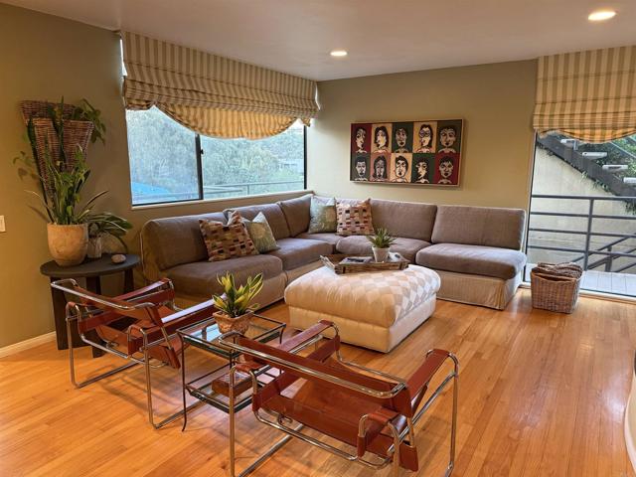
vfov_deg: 56.8
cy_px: 238
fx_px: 441
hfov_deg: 71.6
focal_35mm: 24
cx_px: 318
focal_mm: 6.76
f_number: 1.78
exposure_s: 1/60
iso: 400
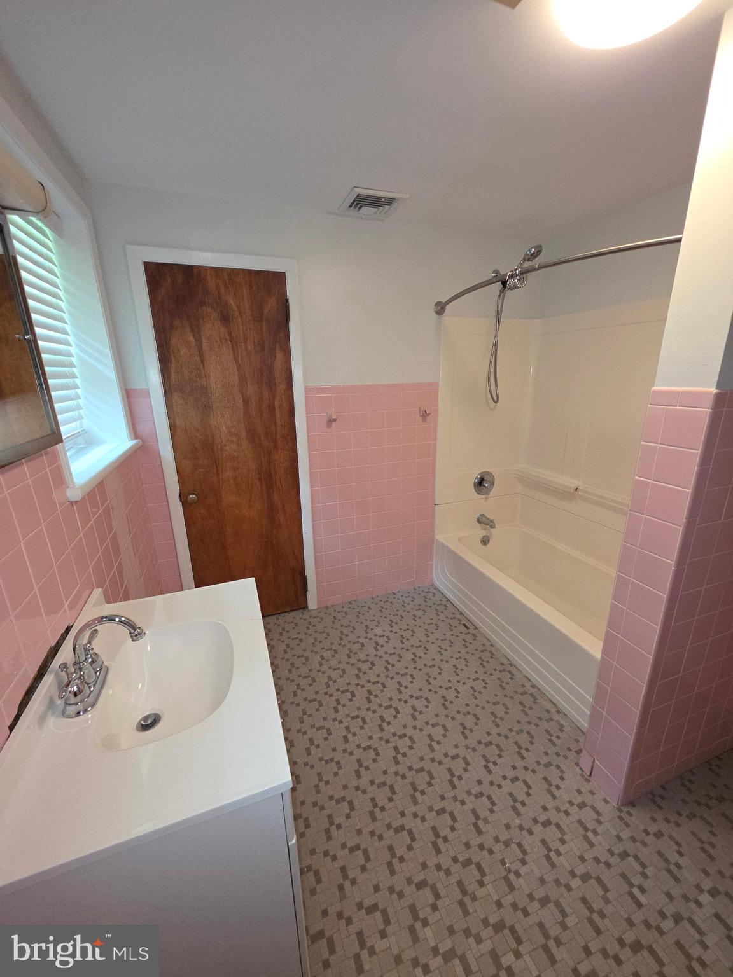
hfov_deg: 89.9
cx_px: 366
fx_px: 367
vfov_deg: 106.2
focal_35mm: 13
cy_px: 488
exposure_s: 1/60
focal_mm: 2.2
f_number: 1.9
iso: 160
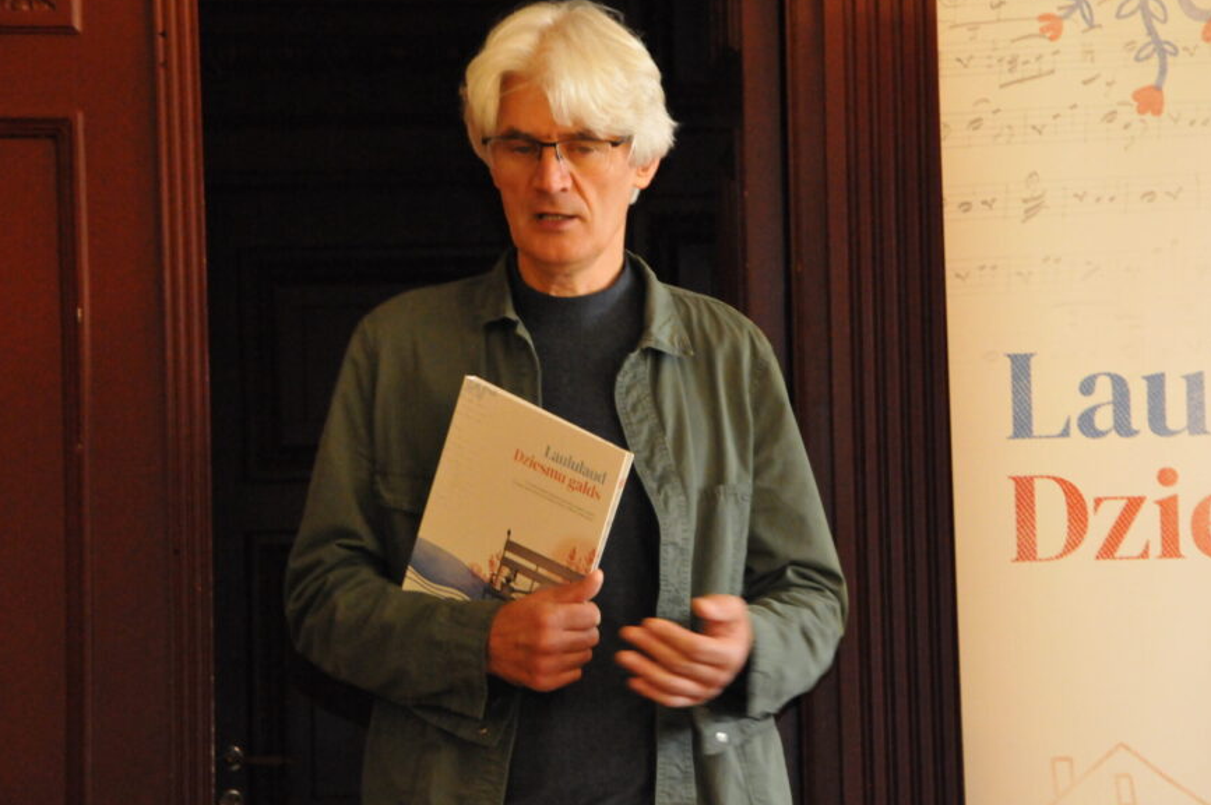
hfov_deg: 13.6
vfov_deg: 9.1
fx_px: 5060
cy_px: 376
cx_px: 704
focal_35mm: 151
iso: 3200
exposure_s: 1/60
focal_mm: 85
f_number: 7.1
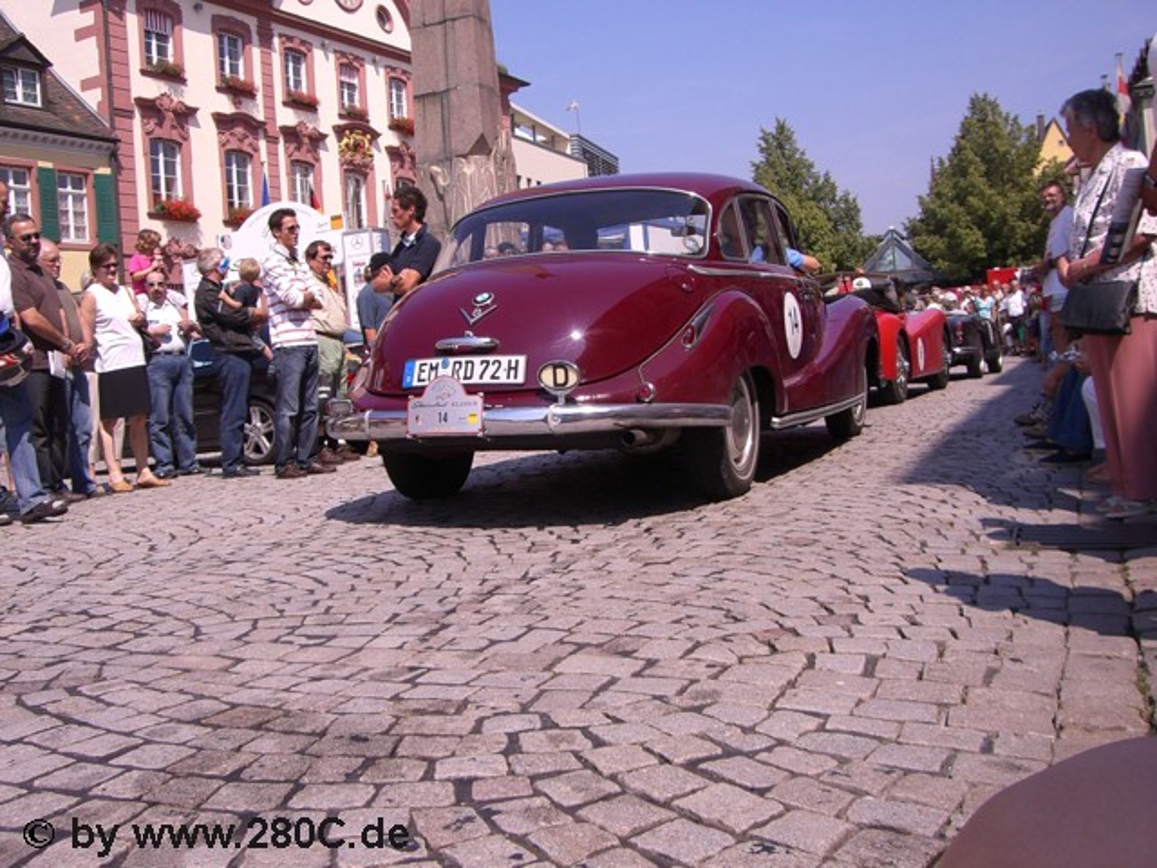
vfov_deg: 37.7
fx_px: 1270
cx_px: 578
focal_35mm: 38
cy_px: 434
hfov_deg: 49.0
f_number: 4.3
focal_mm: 6.2
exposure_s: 1/640
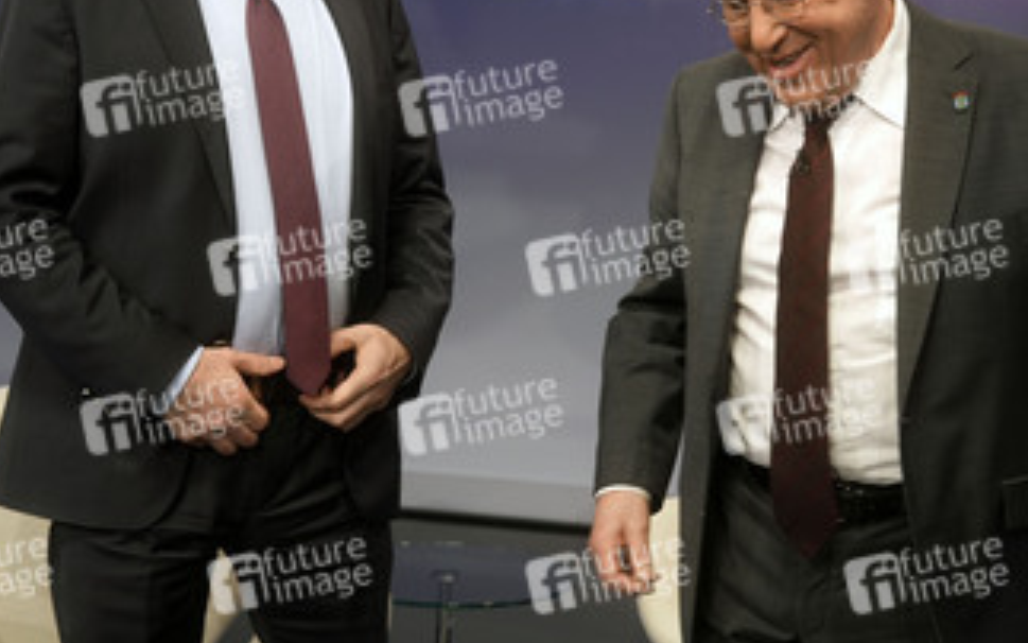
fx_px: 1793
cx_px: 524
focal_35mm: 64
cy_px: 178
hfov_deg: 32.0
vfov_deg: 20.2
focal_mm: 30
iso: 640
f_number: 3.2
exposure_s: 1/125
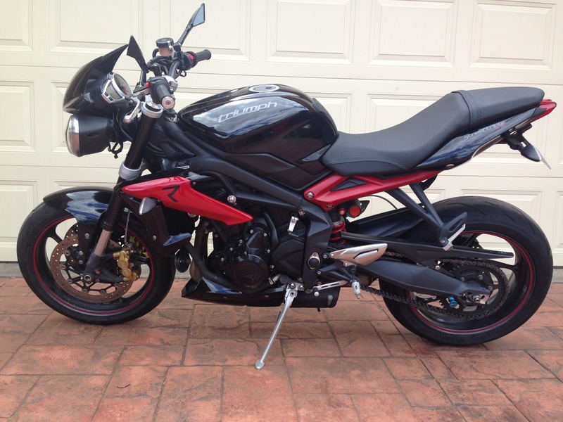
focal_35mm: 33
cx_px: 282
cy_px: 211
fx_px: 537
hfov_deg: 55.4
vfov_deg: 42.9
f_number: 2.4
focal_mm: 4.12
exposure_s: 1/393
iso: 50
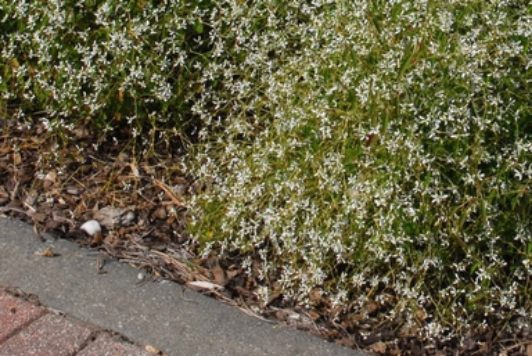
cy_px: -64
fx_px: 1657
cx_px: 428
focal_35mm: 112
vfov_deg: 12.0
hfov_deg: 18.1
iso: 400
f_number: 13
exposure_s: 1/640
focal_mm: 28
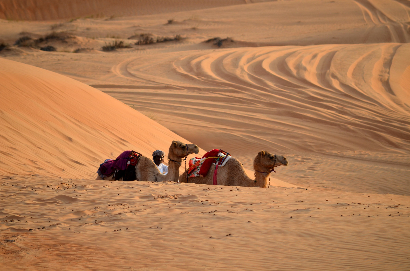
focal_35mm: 405
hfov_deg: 5.1
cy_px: 136
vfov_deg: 3.4
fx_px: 4602
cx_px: 205
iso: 200
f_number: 6.3
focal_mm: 270
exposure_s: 1/640
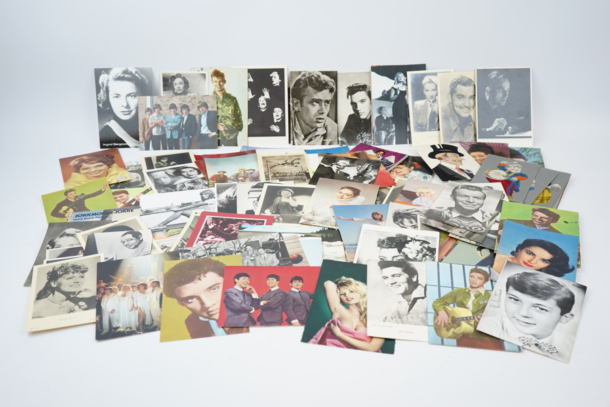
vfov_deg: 38.9
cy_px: 204
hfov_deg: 55.8
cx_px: 305
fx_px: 576
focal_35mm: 34
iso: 100
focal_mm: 34
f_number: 4.5
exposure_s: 1/60
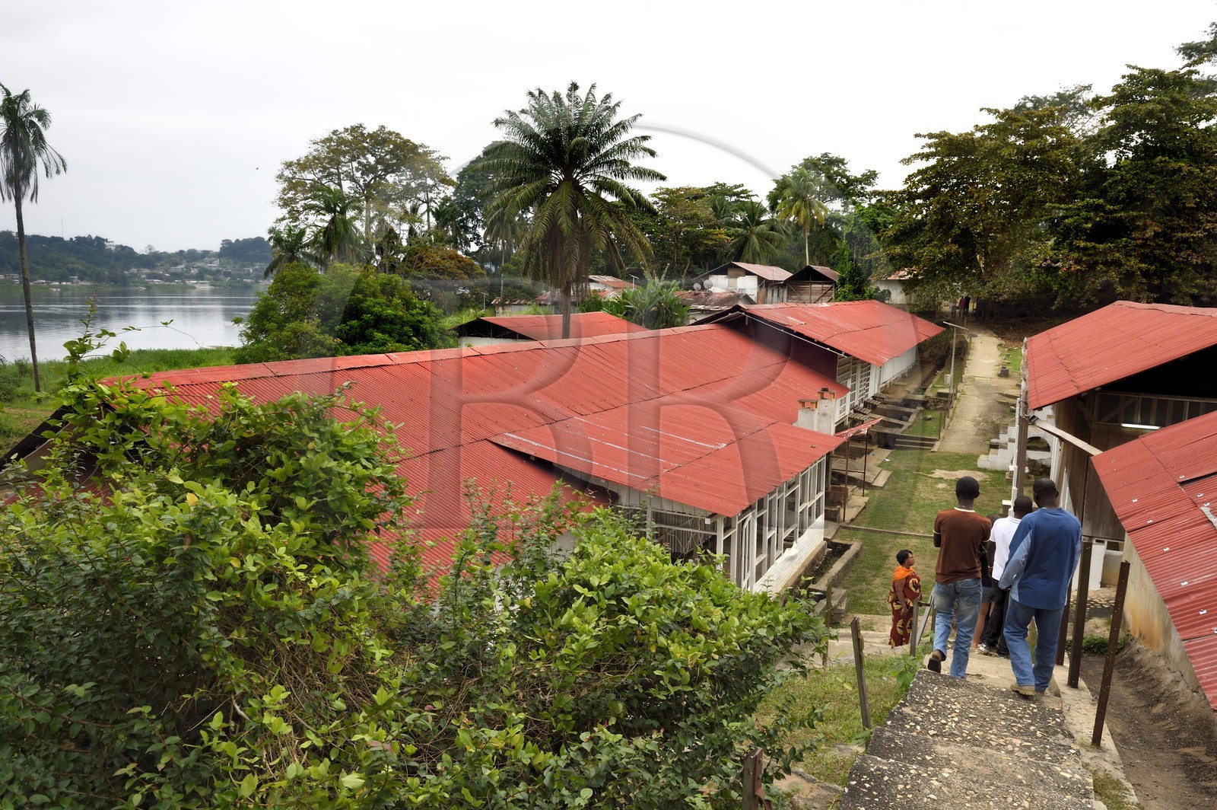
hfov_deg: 73.8
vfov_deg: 53.1
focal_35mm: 24
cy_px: 405
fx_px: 811
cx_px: 608
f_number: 11
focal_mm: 24
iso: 800
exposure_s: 1/200
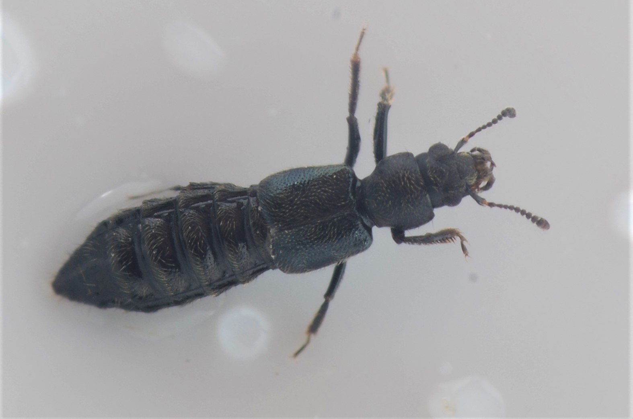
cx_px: 316
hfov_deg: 15.2
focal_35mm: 135
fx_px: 2369
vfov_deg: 10.1
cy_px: 210
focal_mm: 90
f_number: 10
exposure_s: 1/60
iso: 100
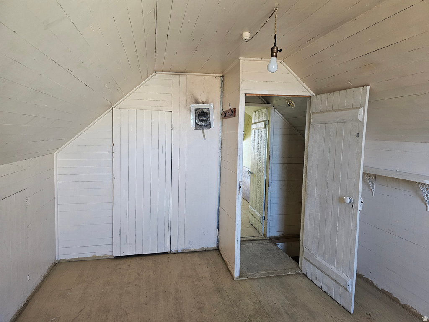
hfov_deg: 73.9
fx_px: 285
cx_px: 214
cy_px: 161
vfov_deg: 58.9
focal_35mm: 23
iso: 500
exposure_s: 1/240
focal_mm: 6.3
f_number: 1.7
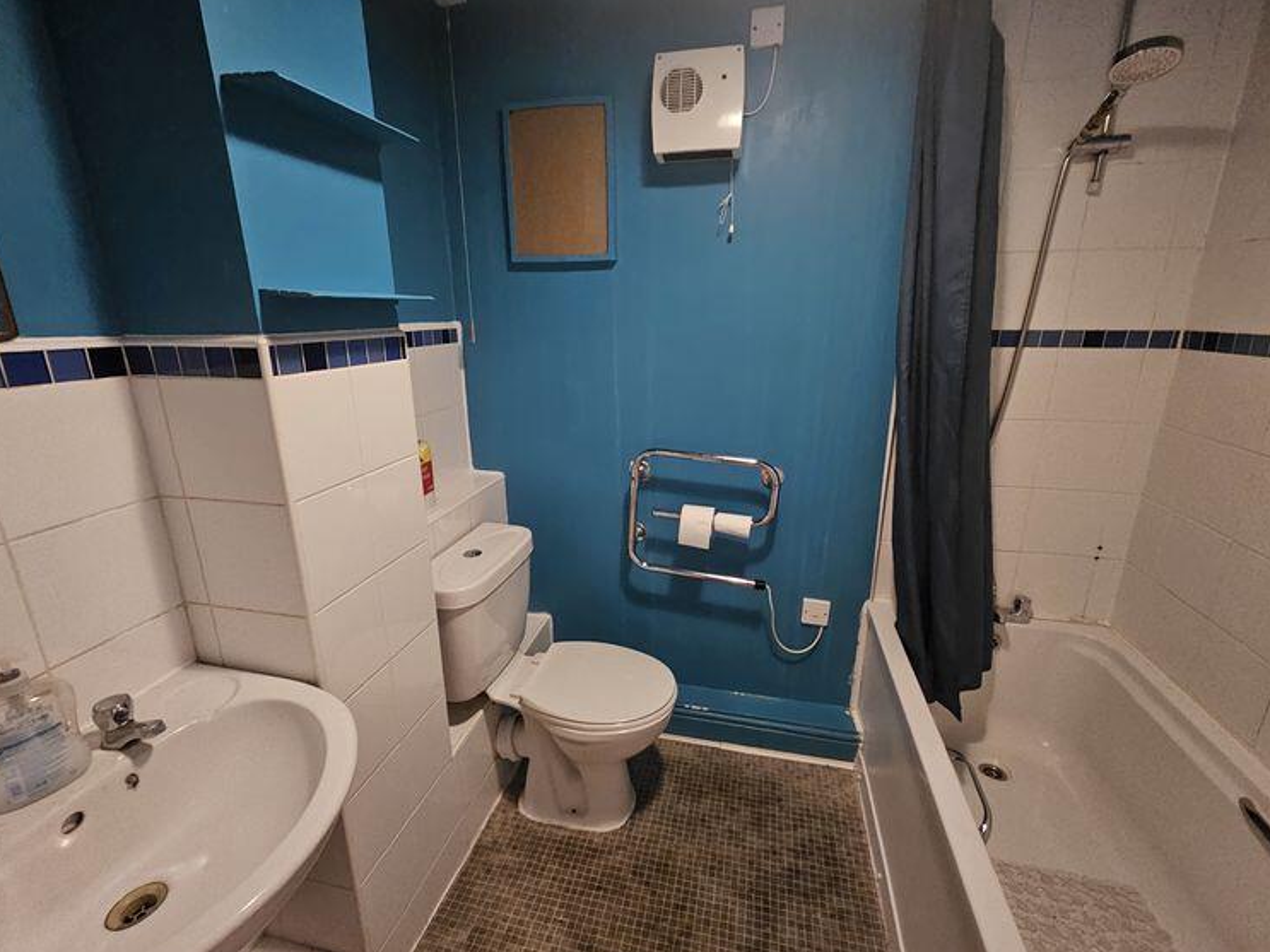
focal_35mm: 14
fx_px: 514
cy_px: 470
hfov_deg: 102.1
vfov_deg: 85.7
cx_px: 646
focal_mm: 2.2
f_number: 2.2
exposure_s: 1/25
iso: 1600
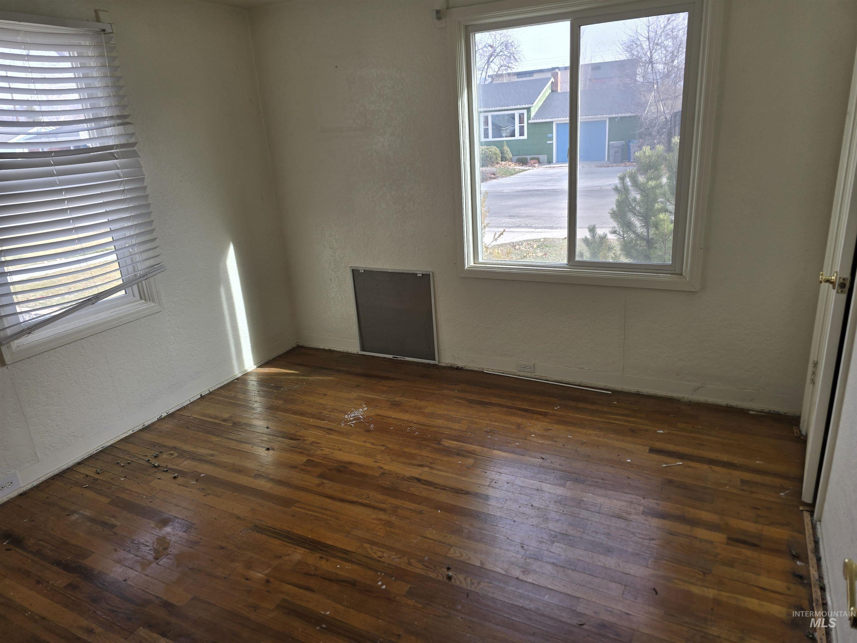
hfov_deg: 73.9
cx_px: 428
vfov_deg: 58.9
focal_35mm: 23
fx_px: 569
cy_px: 322
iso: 25
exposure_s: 1/180
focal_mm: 6.3
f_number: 1.7
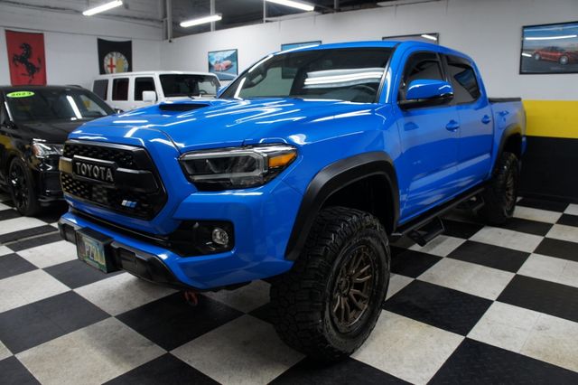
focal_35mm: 27
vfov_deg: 47.9
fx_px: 433
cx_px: 289
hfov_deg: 67.4
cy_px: 192
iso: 250
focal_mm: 18
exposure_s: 1/30
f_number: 3.5
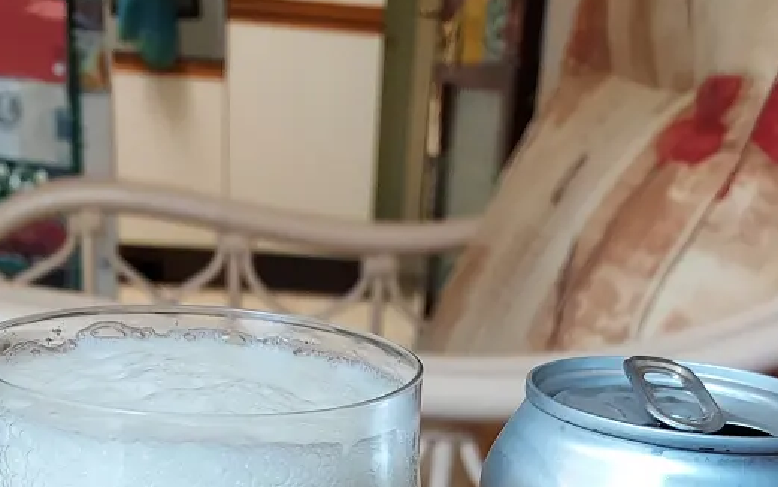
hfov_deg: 40.3
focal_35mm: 50
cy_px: 726
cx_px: 424
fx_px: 1060
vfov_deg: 21.7
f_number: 1.8
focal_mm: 4.6
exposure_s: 1/50
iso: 400
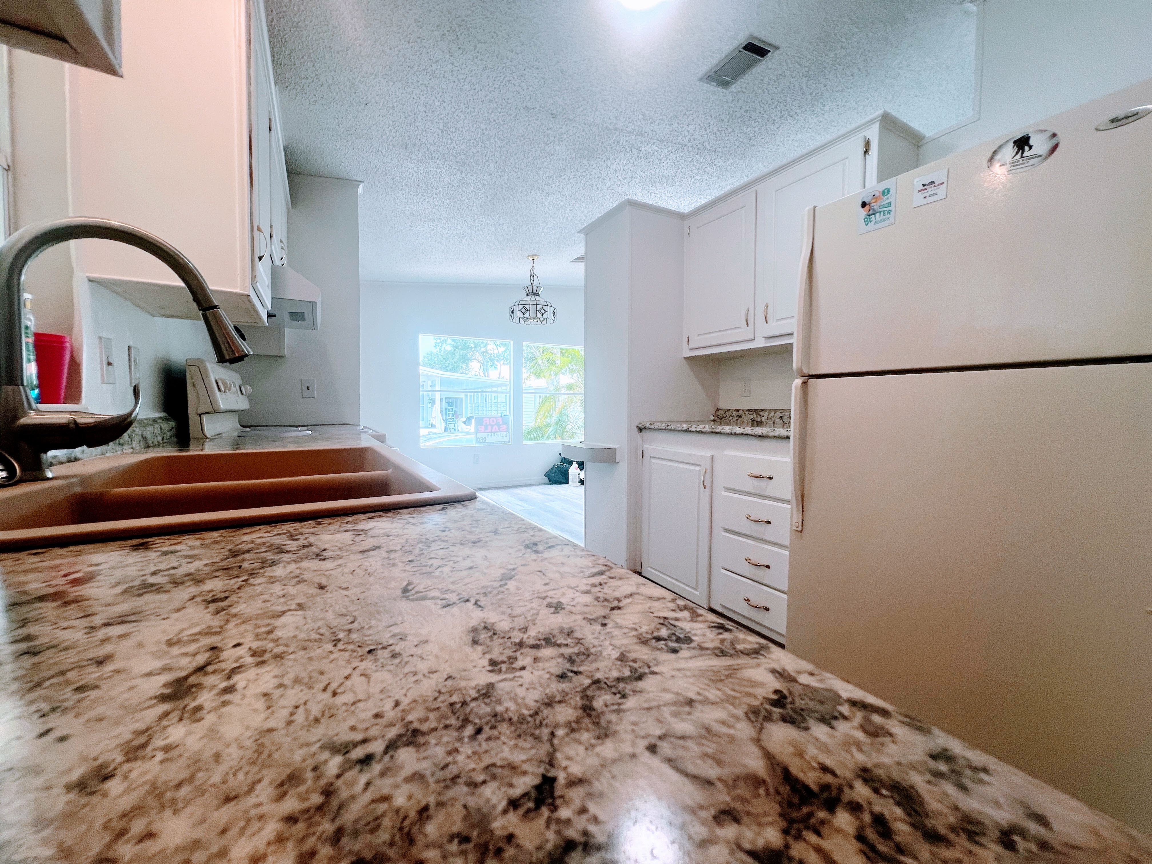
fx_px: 433
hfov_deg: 106.2
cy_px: 432
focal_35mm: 13
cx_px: 576
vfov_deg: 89.9
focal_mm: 1.57
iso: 50
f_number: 1.8
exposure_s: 1/120
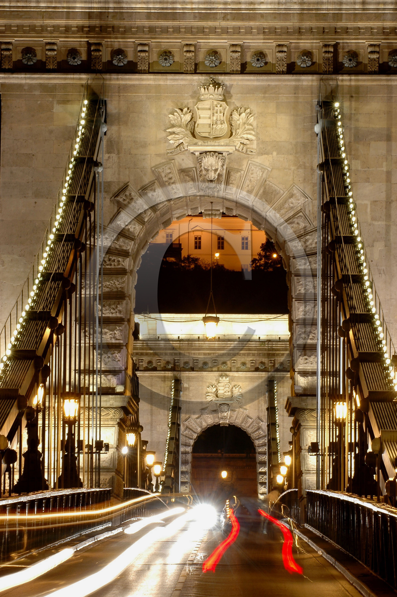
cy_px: 298
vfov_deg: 9.8
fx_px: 3479
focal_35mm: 210
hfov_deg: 6.5
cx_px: 198
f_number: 16
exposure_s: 8
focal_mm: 140
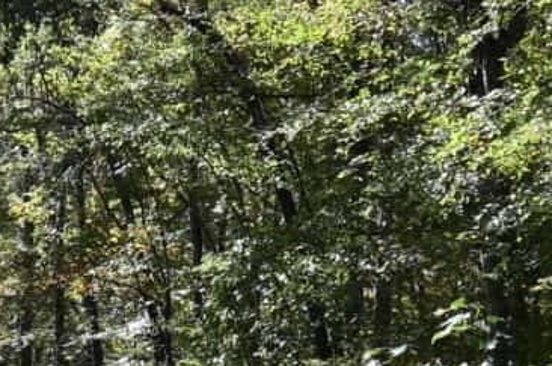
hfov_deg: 16.0
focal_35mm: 126
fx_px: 1929
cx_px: 9
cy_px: 523
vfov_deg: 10.5
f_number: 5.6
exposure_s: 1/250
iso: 140
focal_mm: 12
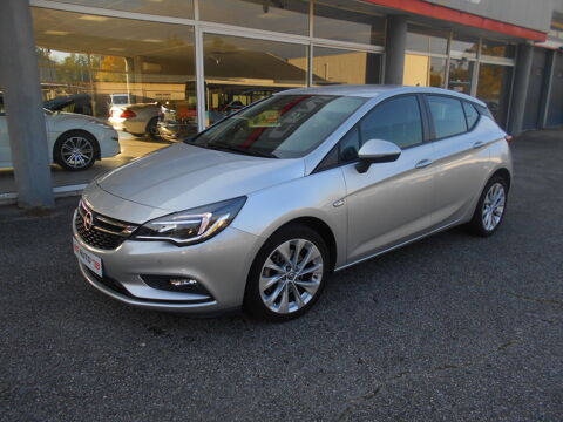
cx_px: 282
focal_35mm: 26
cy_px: 211
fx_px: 423
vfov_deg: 53.1
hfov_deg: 67.3
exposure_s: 1/320
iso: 80
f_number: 3.2
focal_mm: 4.6
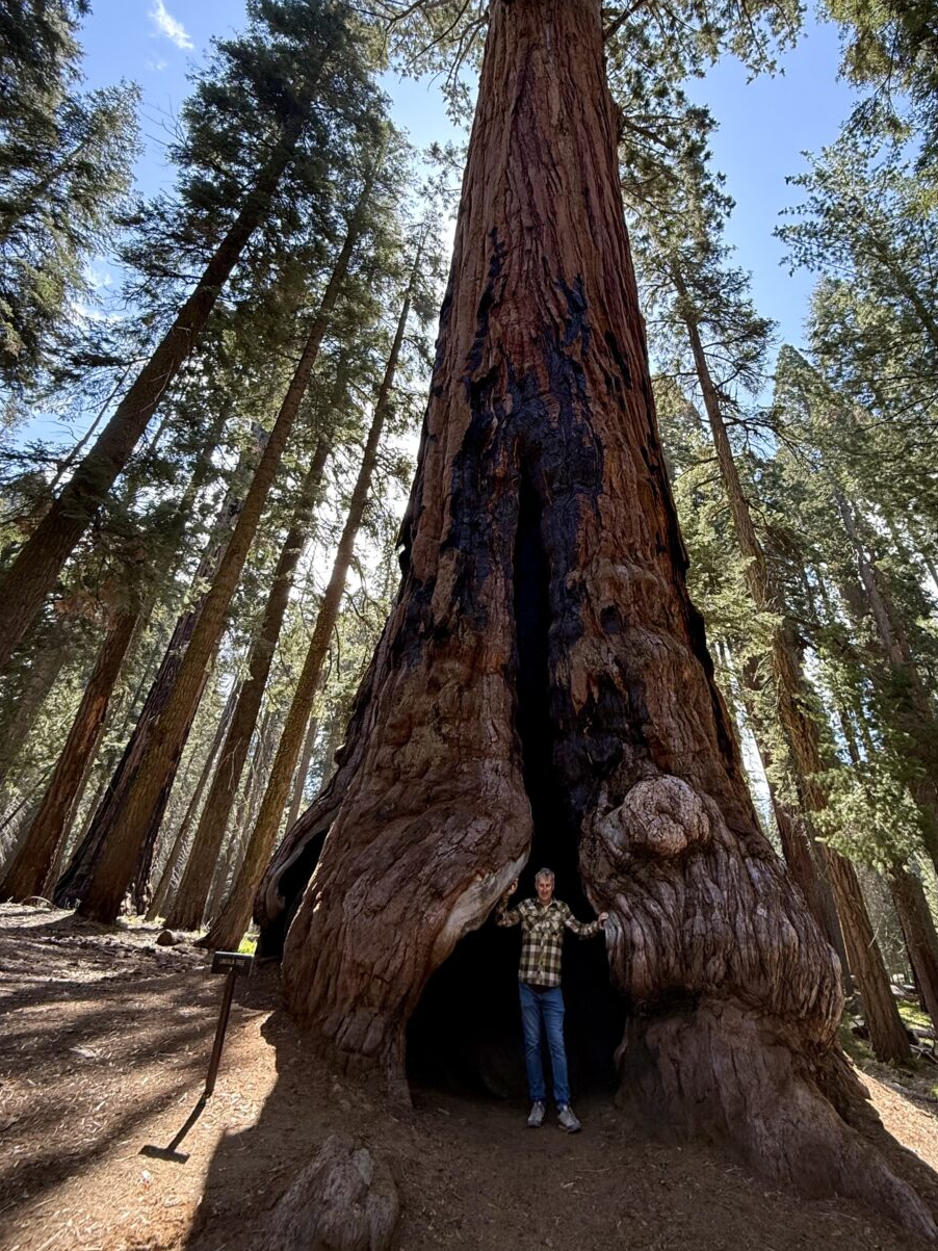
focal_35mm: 18
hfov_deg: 71.1
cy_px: 468
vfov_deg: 86.0
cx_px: 547
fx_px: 650
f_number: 2.2
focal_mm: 2.22
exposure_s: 1/254
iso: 64
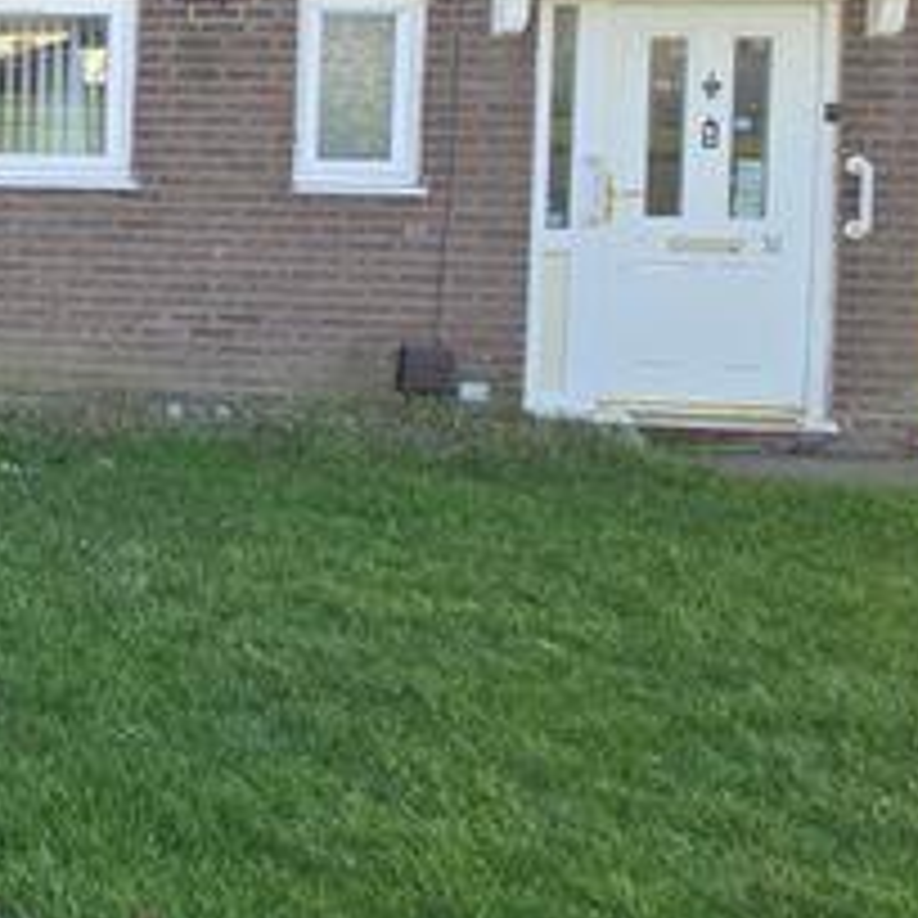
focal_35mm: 45
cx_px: -752
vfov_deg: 36.0
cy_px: 158
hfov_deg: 21.9
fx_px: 1350
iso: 50
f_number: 2.2
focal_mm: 2.2
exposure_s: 1/300
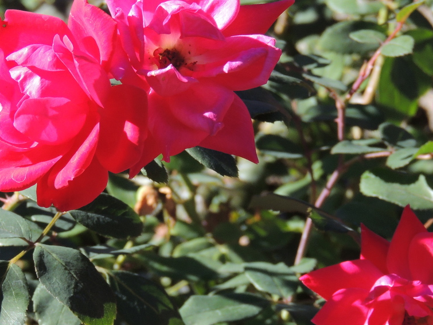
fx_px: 4240
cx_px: 145
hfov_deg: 5.8
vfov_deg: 4.4
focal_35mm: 339
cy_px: 152
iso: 250
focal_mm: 35.6
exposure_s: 1/500
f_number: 4.6
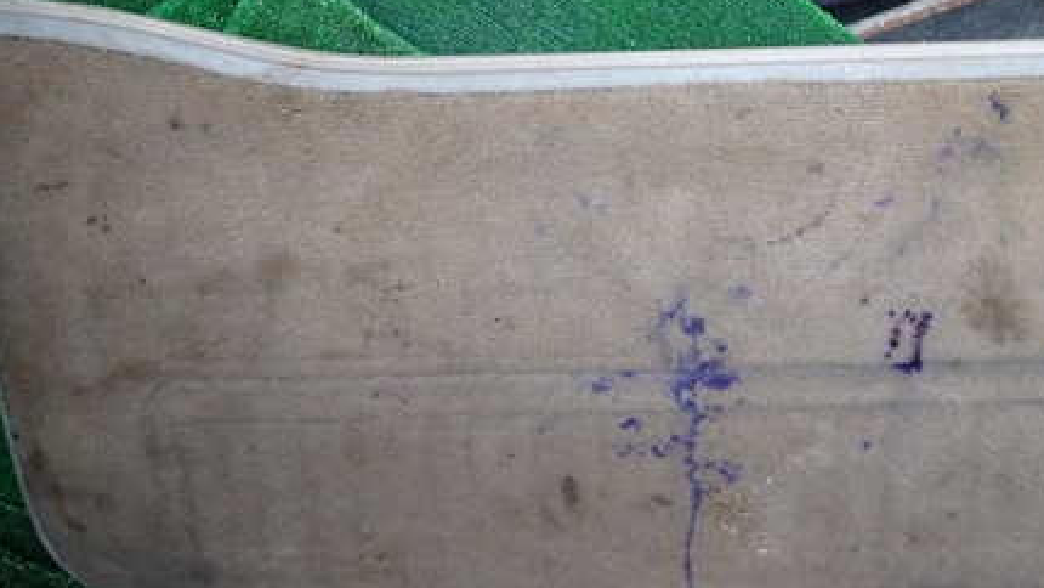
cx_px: 602
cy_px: 185
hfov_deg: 52.6
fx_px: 1052
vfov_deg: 30.9
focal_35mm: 38
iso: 160
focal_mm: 4.5
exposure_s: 1/60
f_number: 2
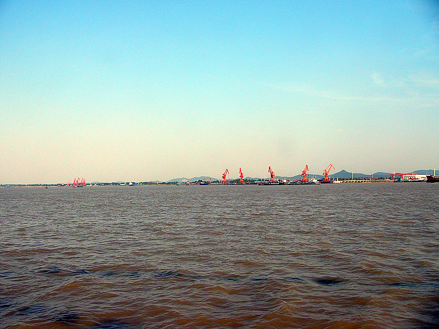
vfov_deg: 39.6
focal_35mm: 36
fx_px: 456
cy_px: 164
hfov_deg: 51.4
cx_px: 220
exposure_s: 1/400
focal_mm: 6
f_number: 4
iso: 50
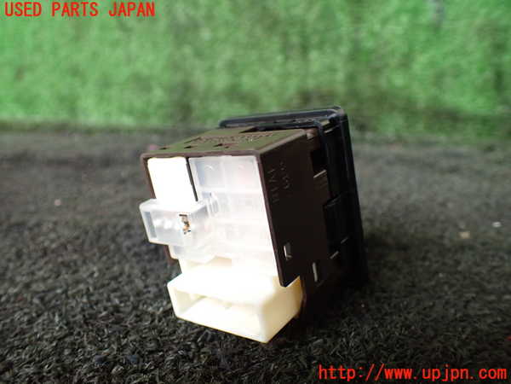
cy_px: 192
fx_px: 443
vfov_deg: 46.8
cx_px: 256
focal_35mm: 30
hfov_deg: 60.0
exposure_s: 1/125
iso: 500
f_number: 2.3
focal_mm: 5.4
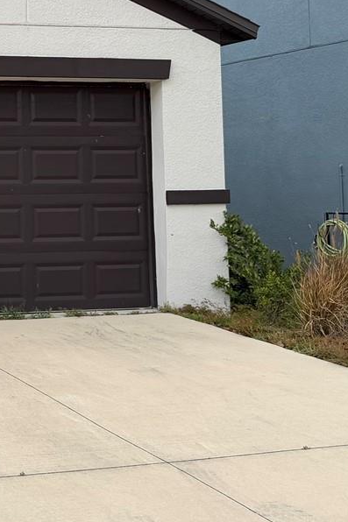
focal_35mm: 67
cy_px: 144
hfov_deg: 18.2
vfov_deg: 29.7
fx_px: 972
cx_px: -162
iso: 80
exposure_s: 1/2907
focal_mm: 6.76
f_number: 1.78
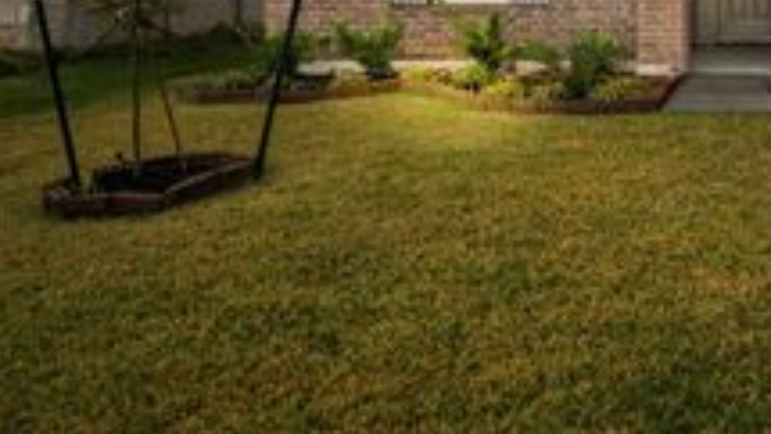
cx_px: 803
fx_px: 797
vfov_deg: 27.5
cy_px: -59
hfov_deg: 42.9
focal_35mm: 39
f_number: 4
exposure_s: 1/125
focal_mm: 16
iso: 100
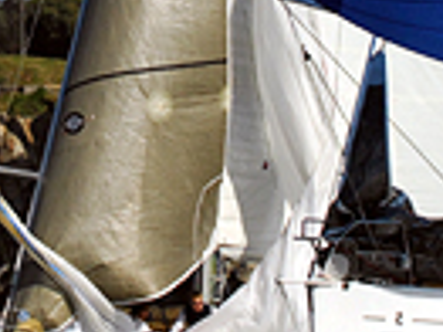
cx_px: 54
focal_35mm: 567
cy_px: -97
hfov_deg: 3.5
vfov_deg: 2.6
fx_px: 7250
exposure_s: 1/1000
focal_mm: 86
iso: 400
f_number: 8.5
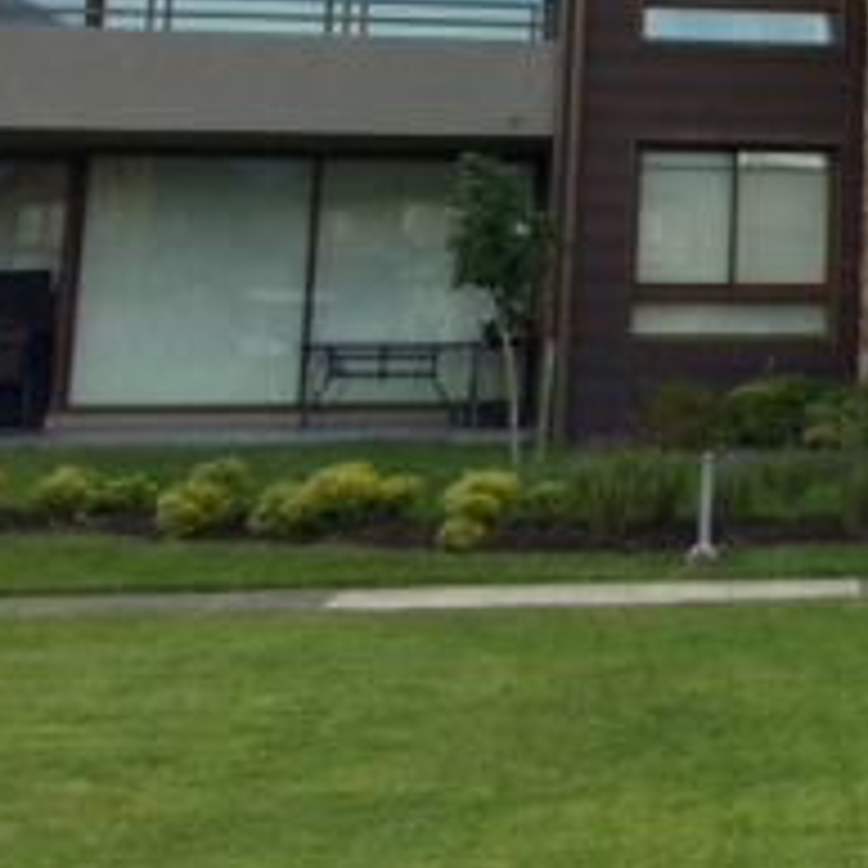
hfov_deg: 19.1
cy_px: -112
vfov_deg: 19.5
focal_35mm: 85
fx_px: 2411
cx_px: 1093
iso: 32
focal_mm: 4.15
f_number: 2.2
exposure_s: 1/334
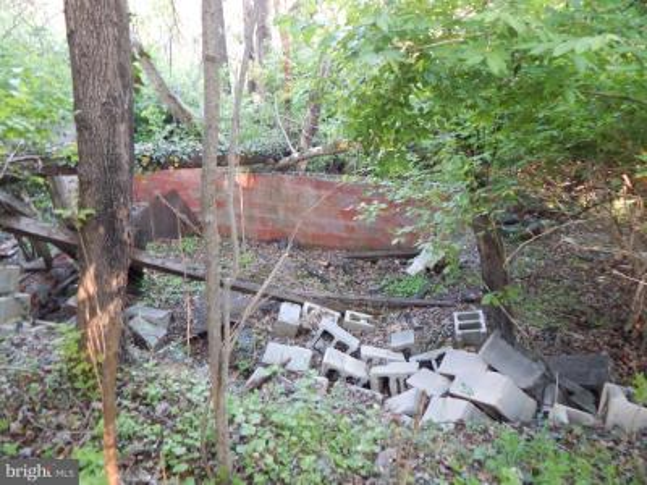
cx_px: 324
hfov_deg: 76.4
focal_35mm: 22
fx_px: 411
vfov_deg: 61.1
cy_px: 242
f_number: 3
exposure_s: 1/30
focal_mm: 4
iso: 250
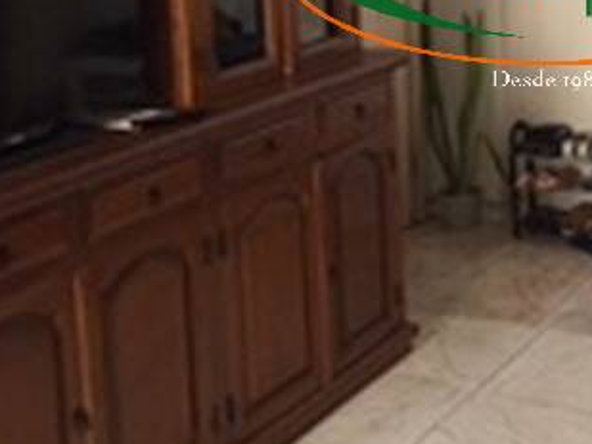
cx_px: 548
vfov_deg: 19.0
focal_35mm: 75
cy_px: -29
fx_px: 1283
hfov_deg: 25.1
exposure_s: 1/30
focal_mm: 4.15
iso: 100
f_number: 2.2
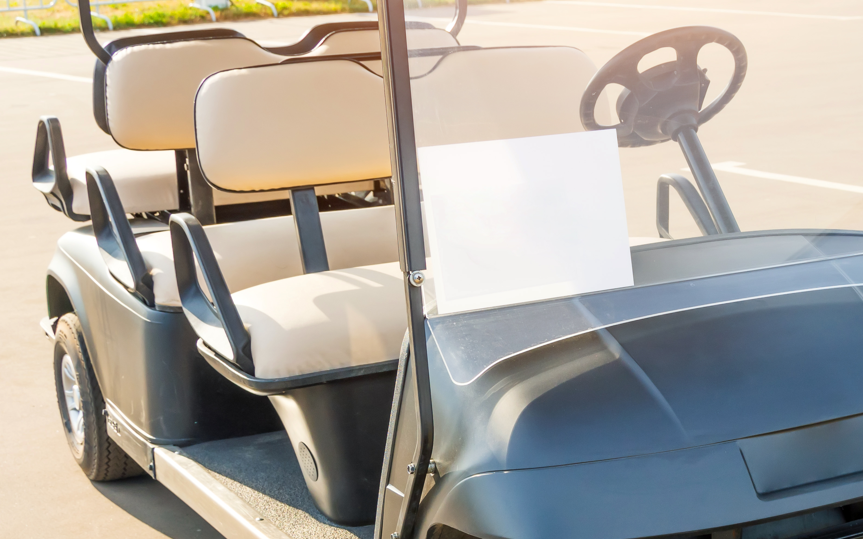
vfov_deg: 17.6
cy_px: 465
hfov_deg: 27.5
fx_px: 1717
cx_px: 726
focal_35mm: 73
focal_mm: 26
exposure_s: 1/500
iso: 200
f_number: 5.6
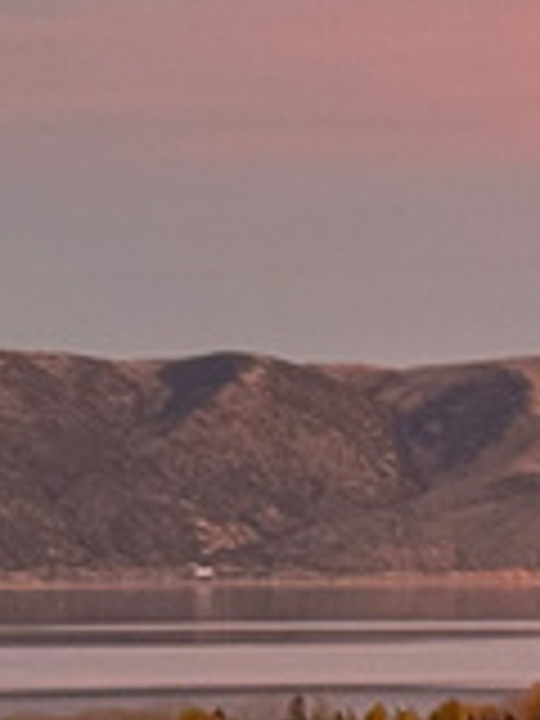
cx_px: 1940
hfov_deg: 4.5
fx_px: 6385
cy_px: 216
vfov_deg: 6.5
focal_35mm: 307
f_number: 1.78
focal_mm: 6.76
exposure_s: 1/73
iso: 100
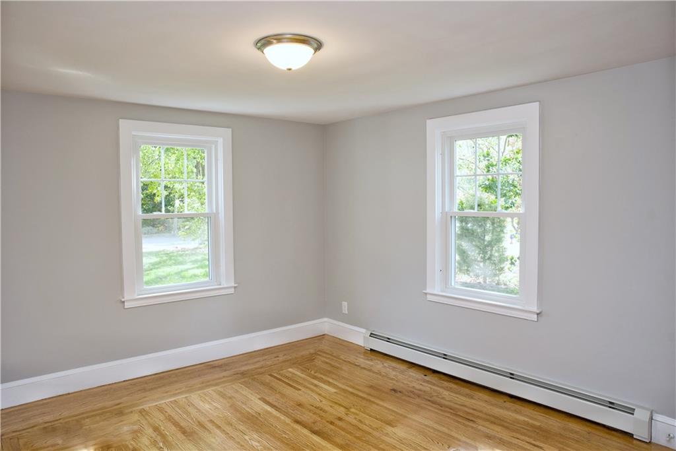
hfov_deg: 73.7
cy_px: 226
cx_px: 338
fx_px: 451
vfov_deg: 53.1
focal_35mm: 24
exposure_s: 1/60
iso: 320
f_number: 4.5
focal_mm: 24
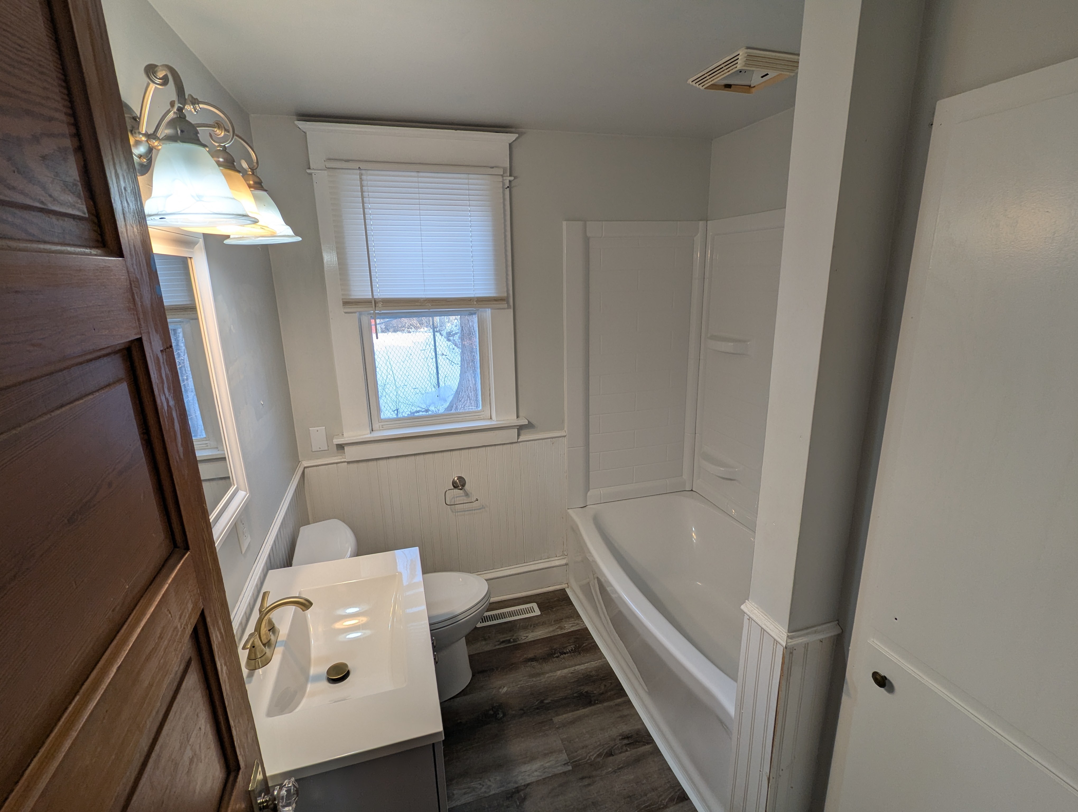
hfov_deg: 94.4
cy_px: 406
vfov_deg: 78.2
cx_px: 539
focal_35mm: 16
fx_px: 499
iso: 42
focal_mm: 2.35
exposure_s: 1/120
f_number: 2.2
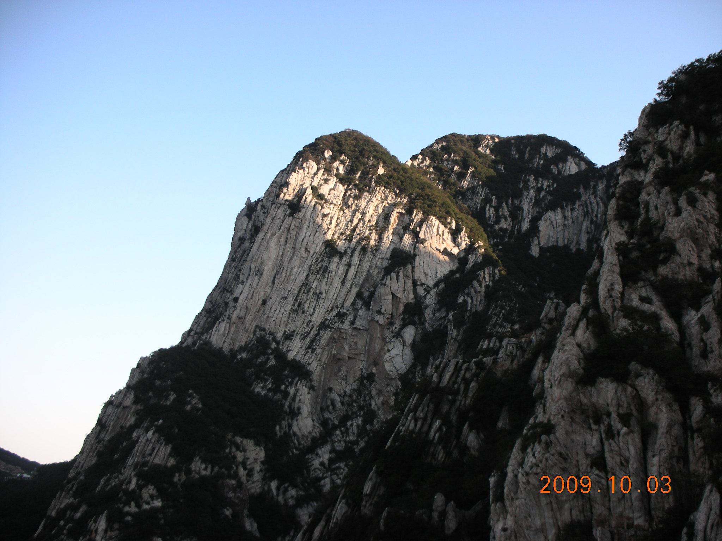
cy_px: 270
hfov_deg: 41.2
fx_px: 959
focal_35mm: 46
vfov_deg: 31.5
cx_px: 361
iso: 50
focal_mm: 7.7
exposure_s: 1/163
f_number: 3.5
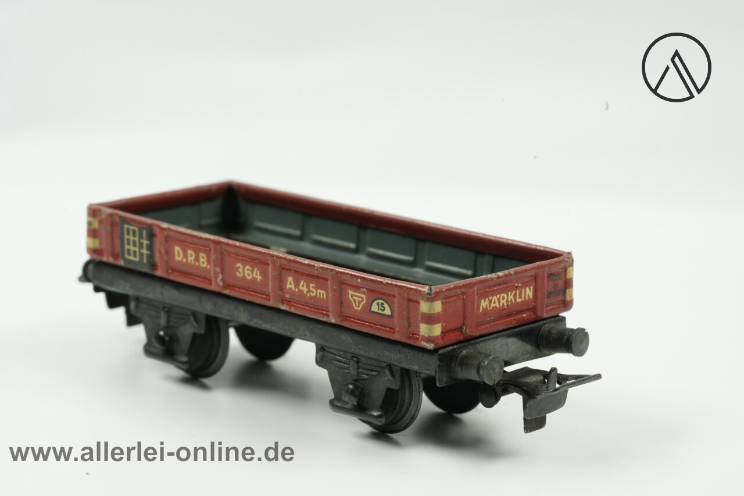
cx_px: 372
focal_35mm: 90
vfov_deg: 15.2
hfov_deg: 22.6
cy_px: 248
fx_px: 1860
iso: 2500
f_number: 16
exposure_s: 1/25
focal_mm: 90
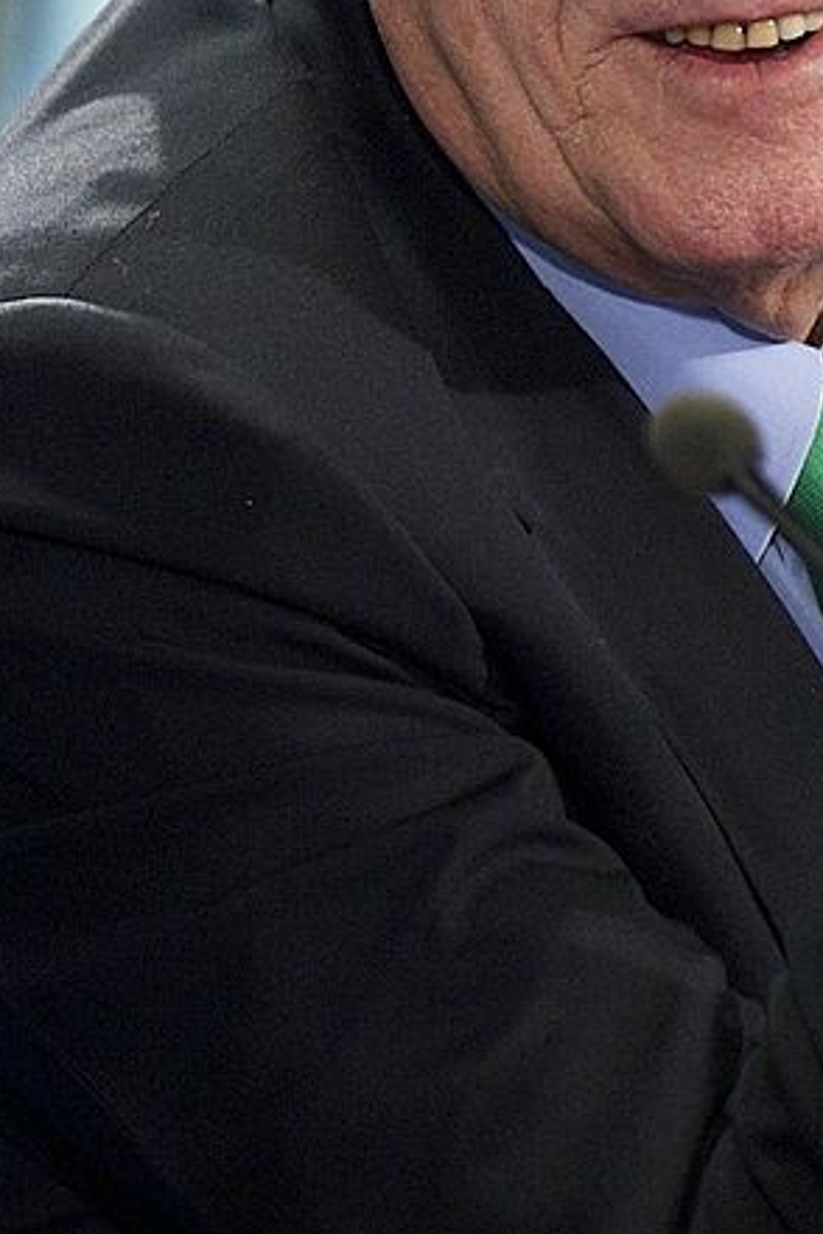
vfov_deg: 4.4
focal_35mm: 464
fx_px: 15910
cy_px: 199
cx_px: 782
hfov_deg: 3.0
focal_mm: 200
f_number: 2.8
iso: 2500
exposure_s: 1/200
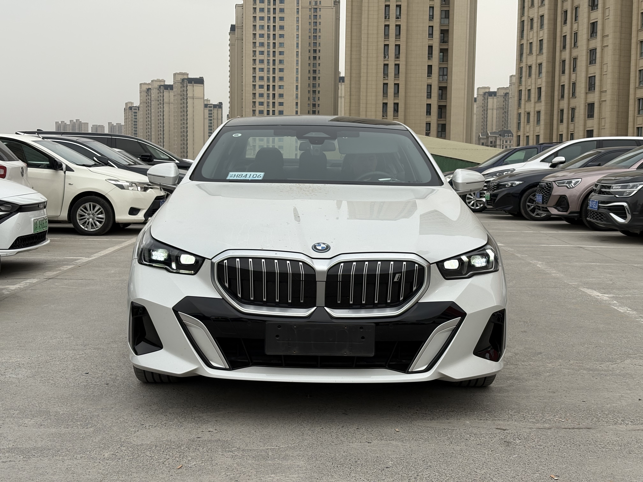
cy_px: 241
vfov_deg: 28.0
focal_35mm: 52
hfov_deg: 36.8
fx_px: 966
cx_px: 322
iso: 40
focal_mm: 5.96
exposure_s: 1/2212
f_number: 1.6
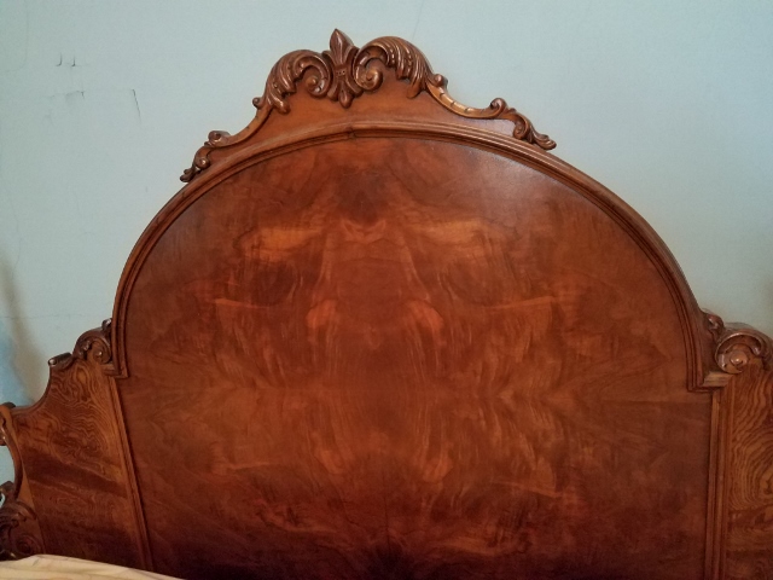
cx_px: 386
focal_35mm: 26
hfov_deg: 67.3
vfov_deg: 53.1
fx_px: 581
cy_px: 290
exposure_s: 1/10
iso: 400
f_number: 1.7
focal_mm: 4.2
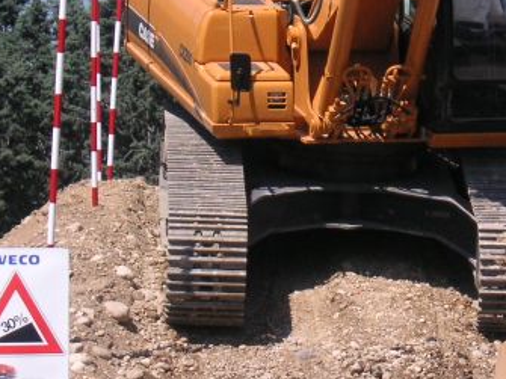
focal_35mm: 251
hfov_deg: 7.9
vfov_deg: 5.9
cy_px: 139
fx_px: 3668
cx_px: 411
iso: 50
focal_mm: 17.1
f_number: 5
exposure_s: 1/350
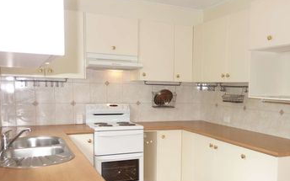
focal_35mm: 39
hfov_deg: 49.5
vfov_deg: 32.4
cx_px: 193
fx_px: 308
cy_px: 123
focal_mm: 10.4
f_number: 1.8
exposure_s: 1/80
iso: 125
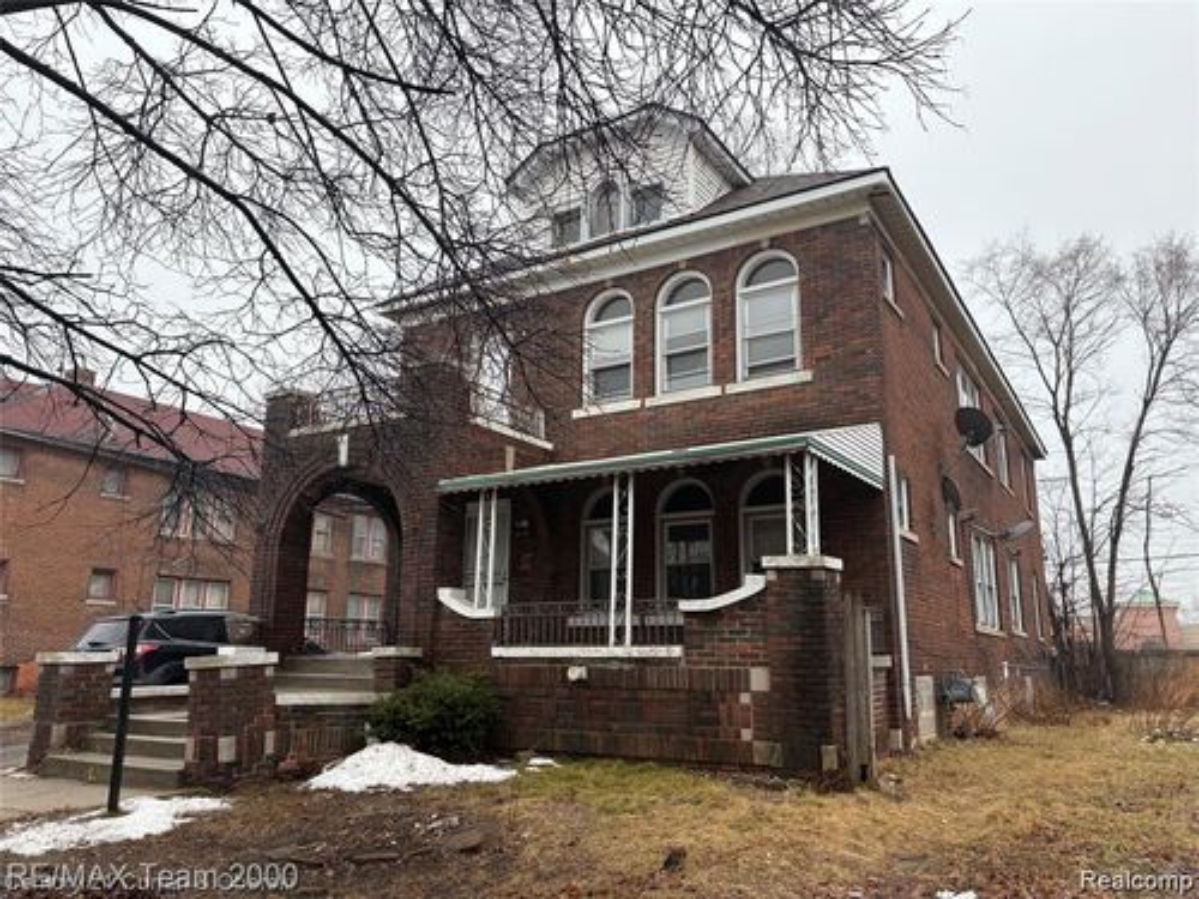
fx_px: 901
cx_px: 600
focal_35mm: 26
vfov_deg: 53.1
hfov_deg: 67.3
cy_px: 450
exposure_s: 1/552
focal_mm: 5.96
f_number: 1.6
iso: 50
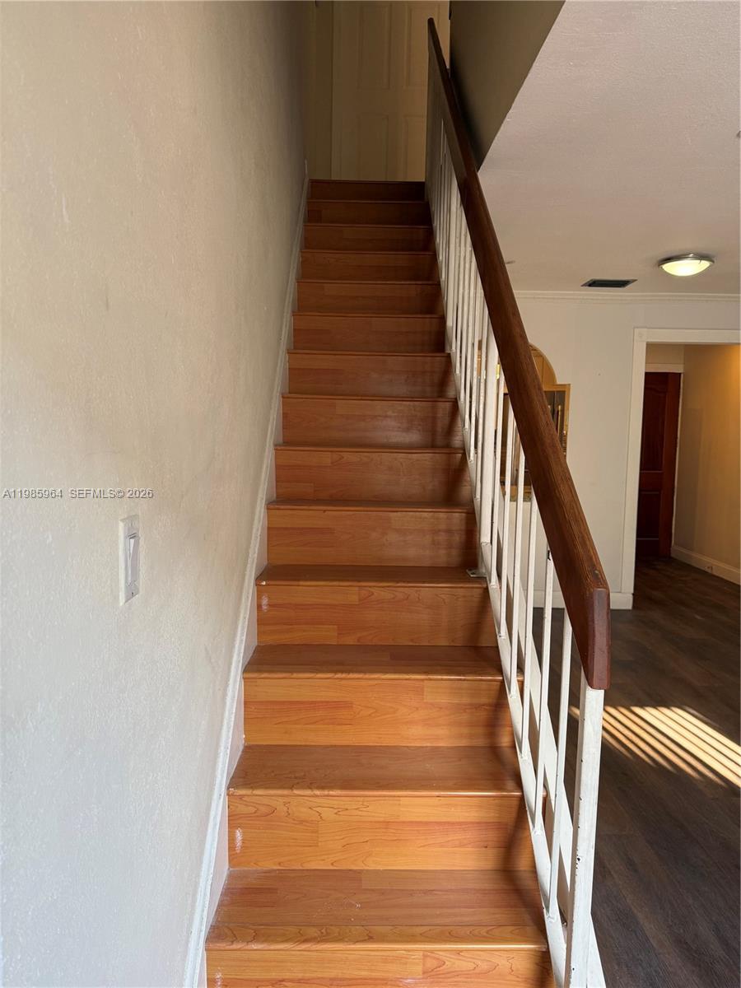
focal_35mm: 24
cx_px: 370
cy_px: 494
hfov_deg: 56.8
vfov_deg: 71.6
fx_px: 685
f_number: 1.78
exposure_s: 1/121
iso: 160
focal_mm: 6.76
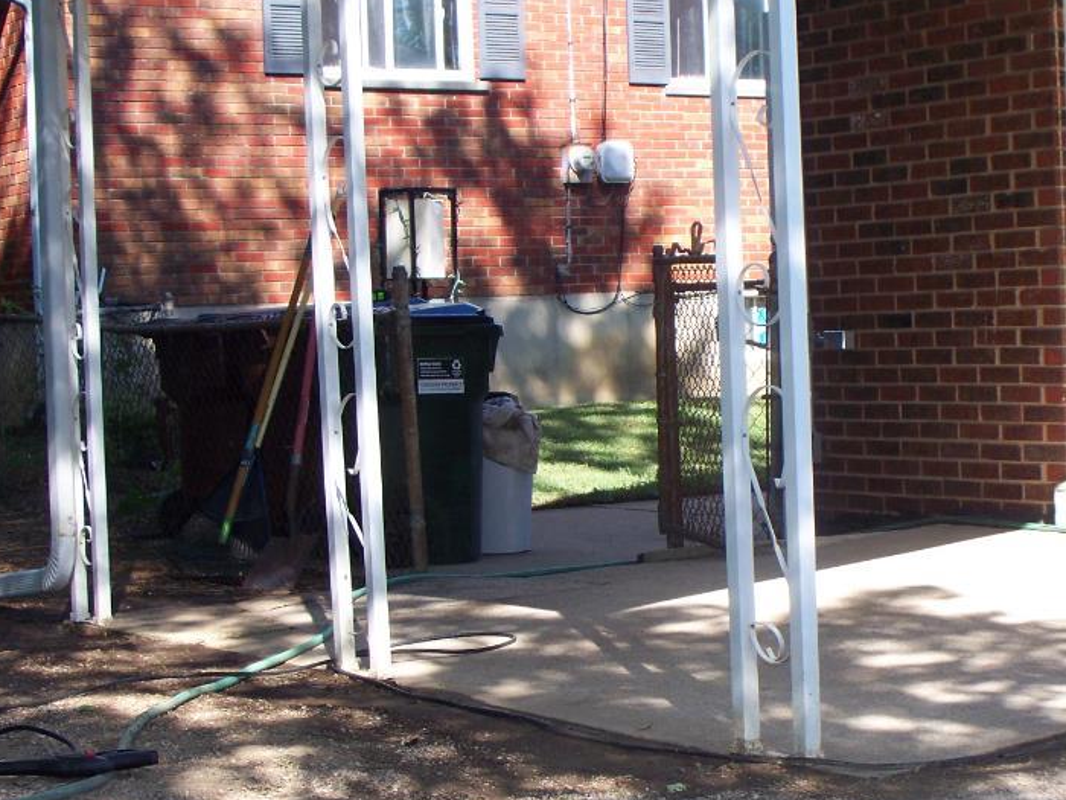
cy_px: 429
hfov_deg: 25.8
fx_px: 2310
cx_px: 748
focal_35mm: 75
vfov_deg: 19.6
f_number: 2.8
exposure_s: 1/320
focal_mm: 7.54
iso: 80
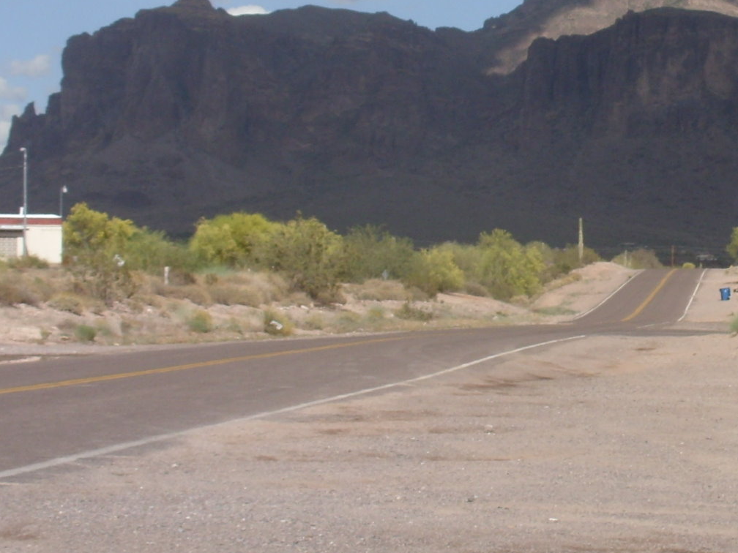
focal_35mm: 144
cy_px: 157
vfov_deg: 10.3
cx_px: 702
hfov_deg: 13.6
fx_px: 3070
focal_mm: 9.3
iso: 50
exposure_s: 1/569
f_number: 5.3
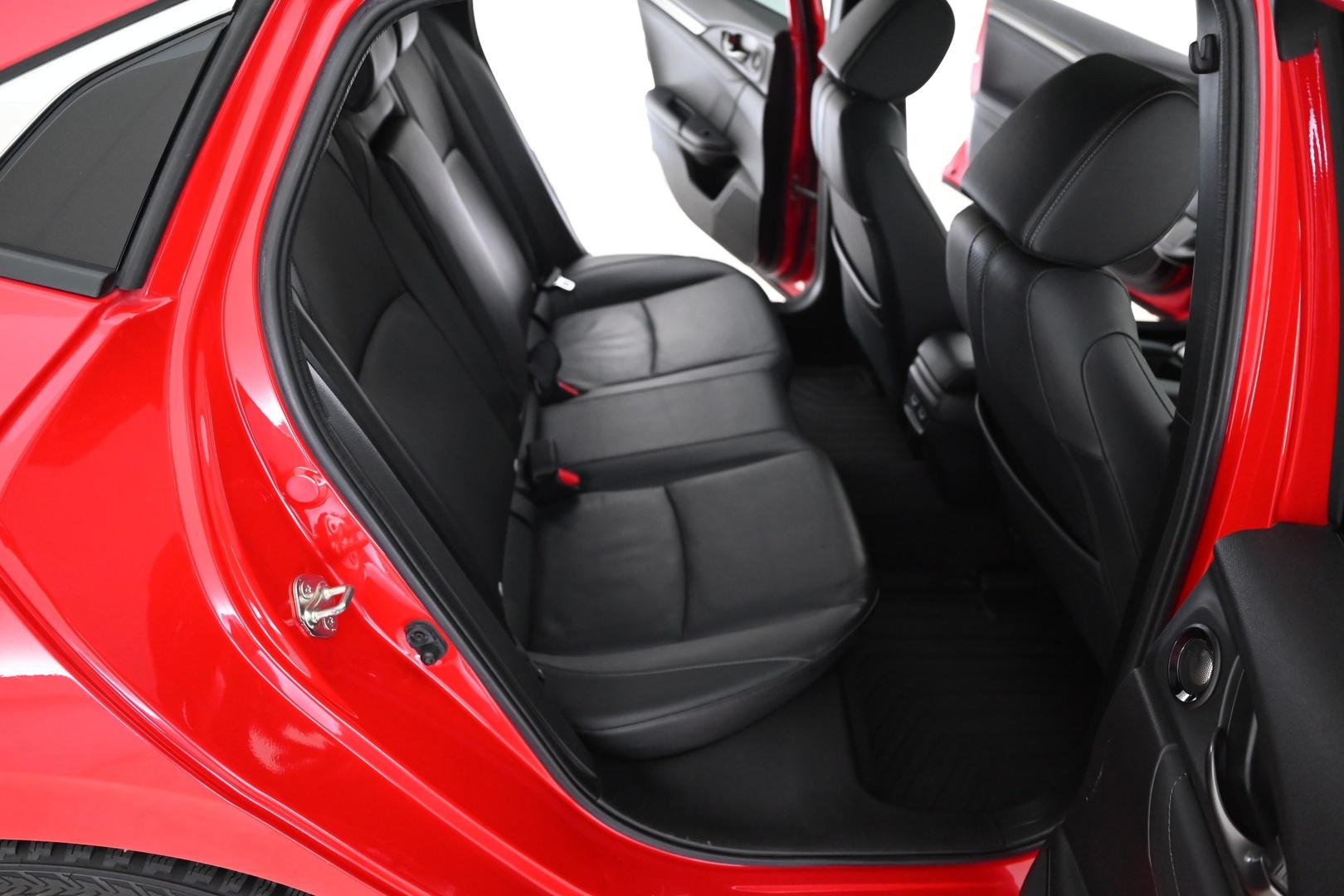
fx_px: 896
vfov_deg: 53.1
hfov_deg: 73.7
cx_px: 672
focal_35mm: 24
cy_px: 448
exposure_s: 1/60
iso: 4000
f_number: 4
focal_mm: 24
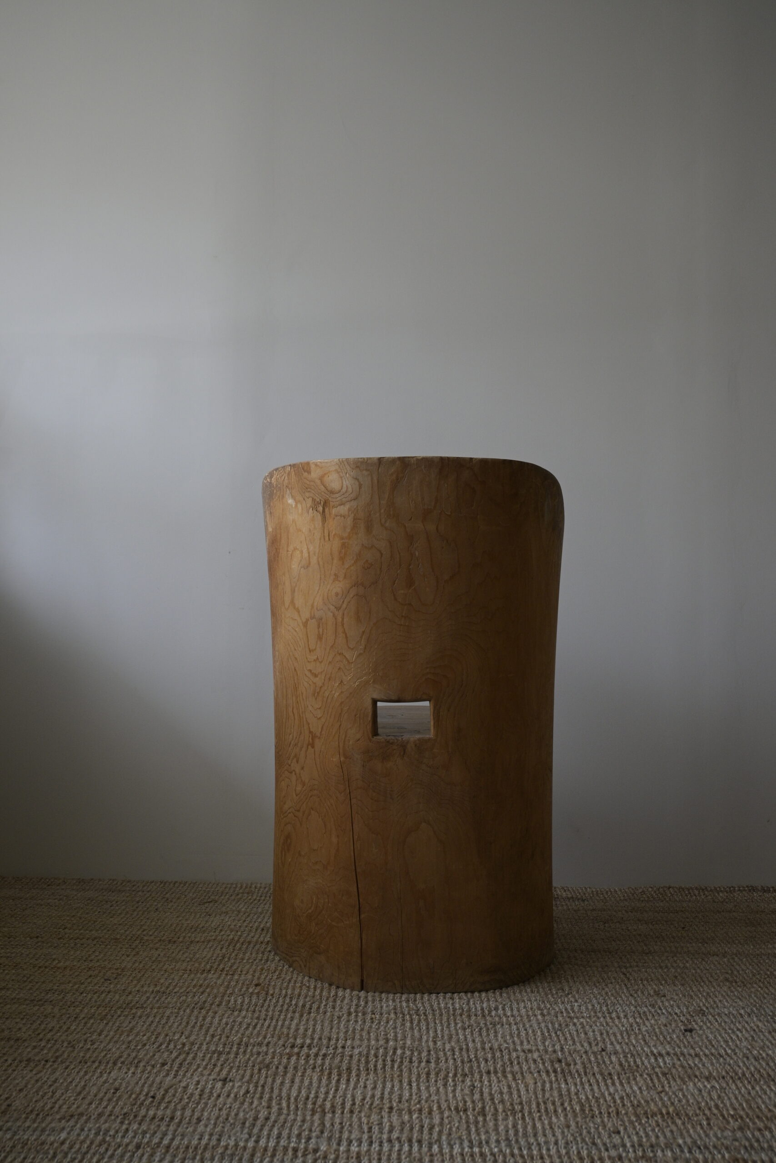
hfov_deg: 43.6
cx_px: 388
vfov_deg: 61.9
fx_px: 970
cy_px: 582
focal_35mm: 30
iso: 640
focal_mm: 20
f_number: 5.6
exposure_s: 1/80
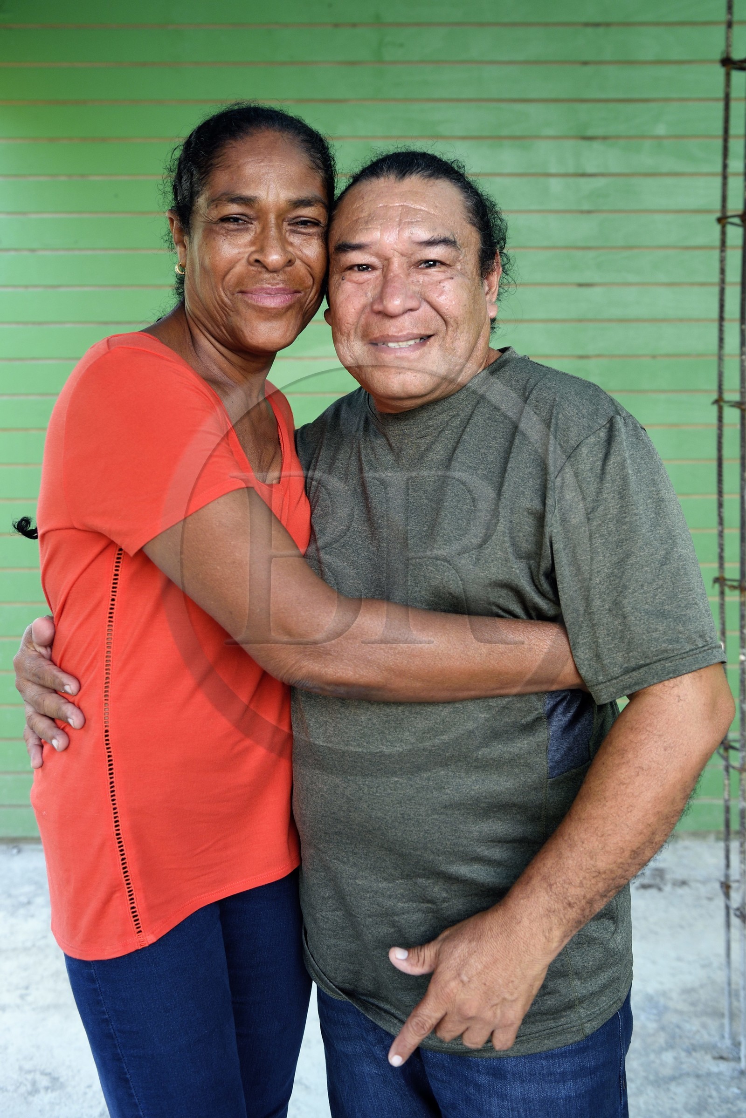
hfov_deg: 36.9
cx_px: 373
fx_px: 1119
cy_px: 559
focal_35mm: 36
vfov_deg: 53.1
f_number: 5
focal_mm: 36
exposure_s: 1/80
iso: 800
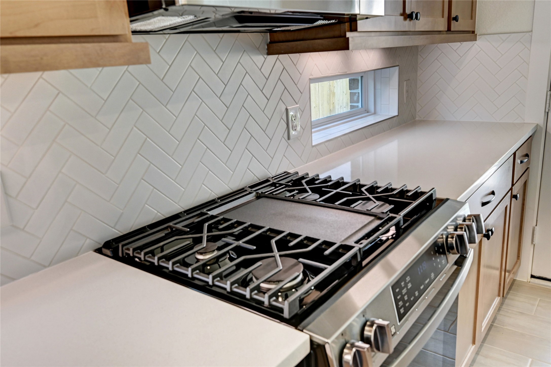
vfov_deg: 47.1
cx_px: 276
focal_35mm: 28
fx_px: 421
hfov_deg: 66.5
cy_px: 184
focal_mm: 27.5
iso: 400
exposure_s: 1/25
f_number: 8
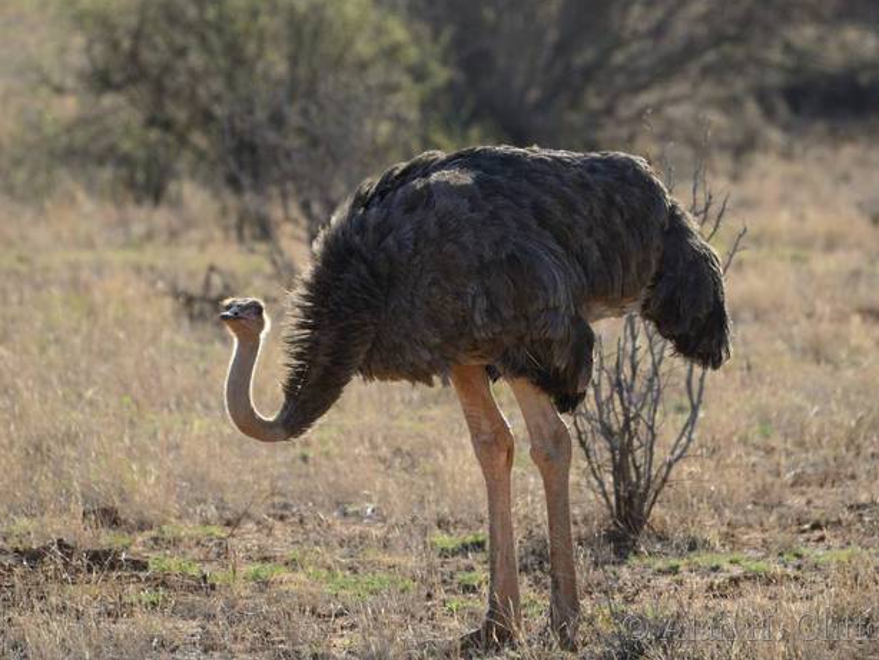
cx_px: 455
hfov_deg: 3.0
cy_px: 330
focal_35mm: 656
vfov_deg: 2.3
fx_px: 16664
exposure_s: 1/500
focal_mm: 400
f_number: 5.6
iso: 200
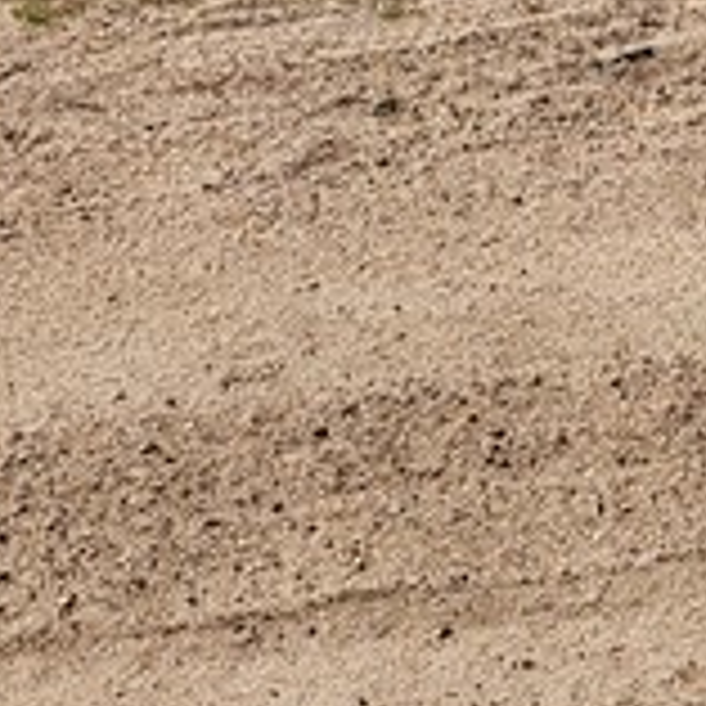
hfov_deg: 12.3
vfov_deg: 11.7
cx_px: 1165
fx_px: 3069
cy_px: -746
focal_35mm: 133
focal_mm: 5.4
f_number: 1.8
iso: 20
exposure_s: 1/2510
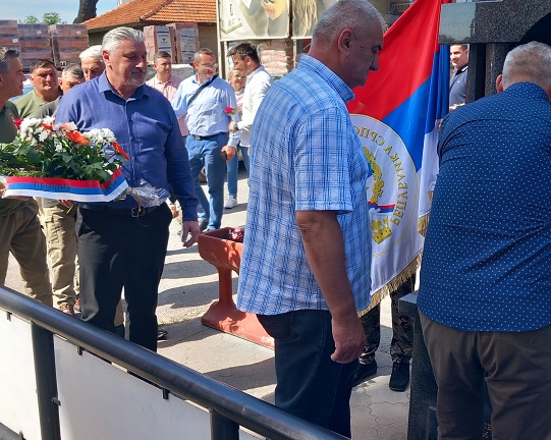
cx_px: 336
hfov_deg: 46.6
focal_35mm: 39
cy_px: 170
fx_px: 636
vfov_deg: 38.0
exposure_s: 1/114
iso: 20
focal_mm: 4
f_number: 1.8
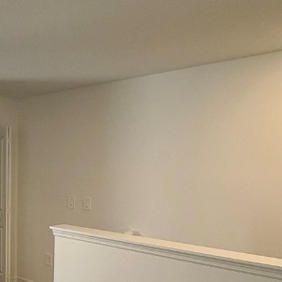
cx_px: 19
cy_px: 210
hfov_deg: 37.0
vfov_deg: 39.0
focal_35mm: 42
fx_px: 387
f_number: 2.2
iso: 125
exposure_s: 1/60
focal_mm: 2.22
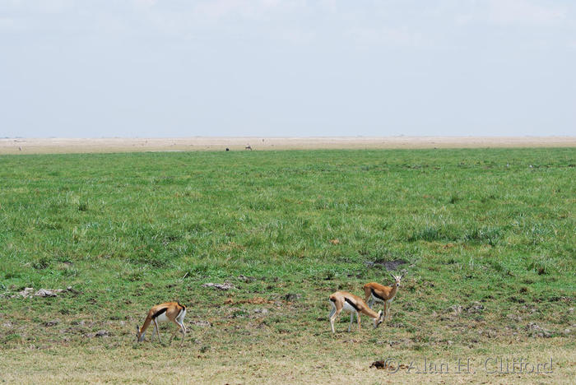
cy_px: 192
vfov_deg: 11.4
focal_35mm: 120
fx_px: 1922
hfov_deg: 17.0
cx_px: 288
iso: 100
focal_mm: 80
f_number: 11
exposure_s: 1/125
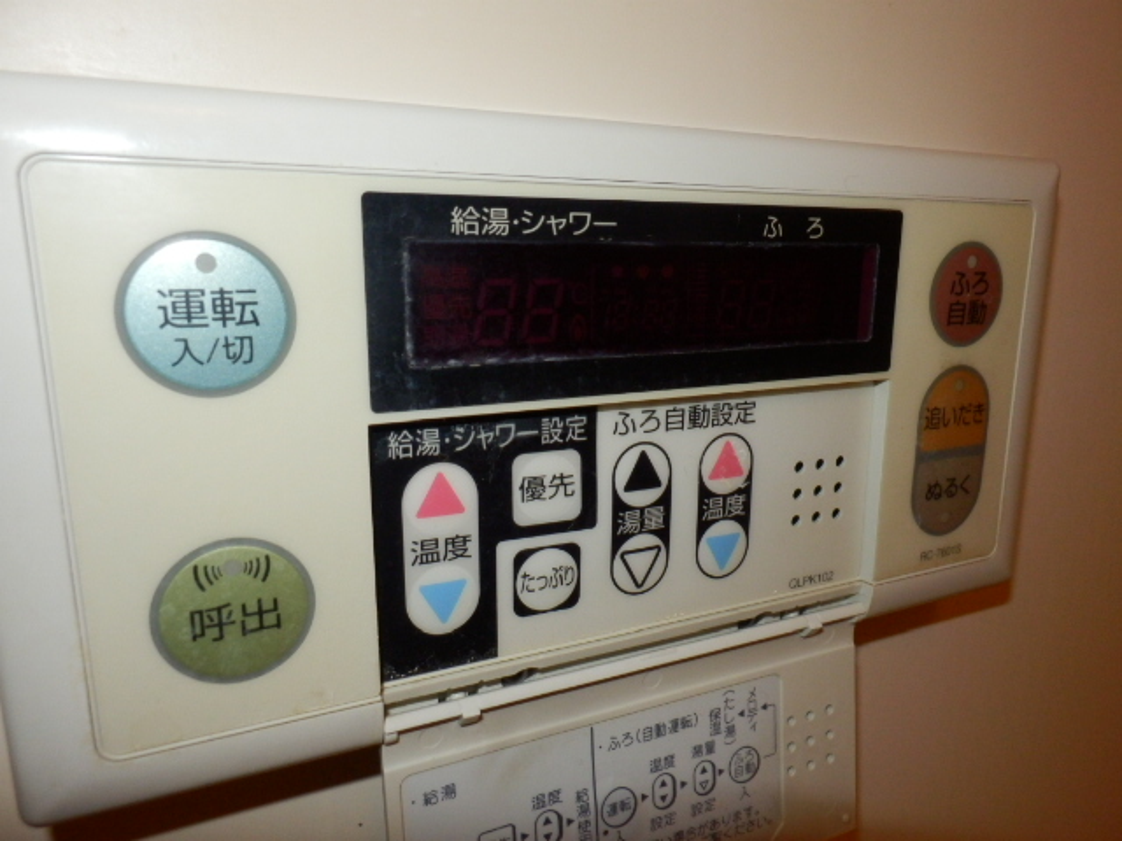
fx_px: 778
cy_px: 420
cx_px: 561
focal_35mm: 24
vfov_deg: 56.8
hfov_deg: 71.6
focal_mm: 4.2
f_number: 7.9
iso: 400
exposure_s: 1/30
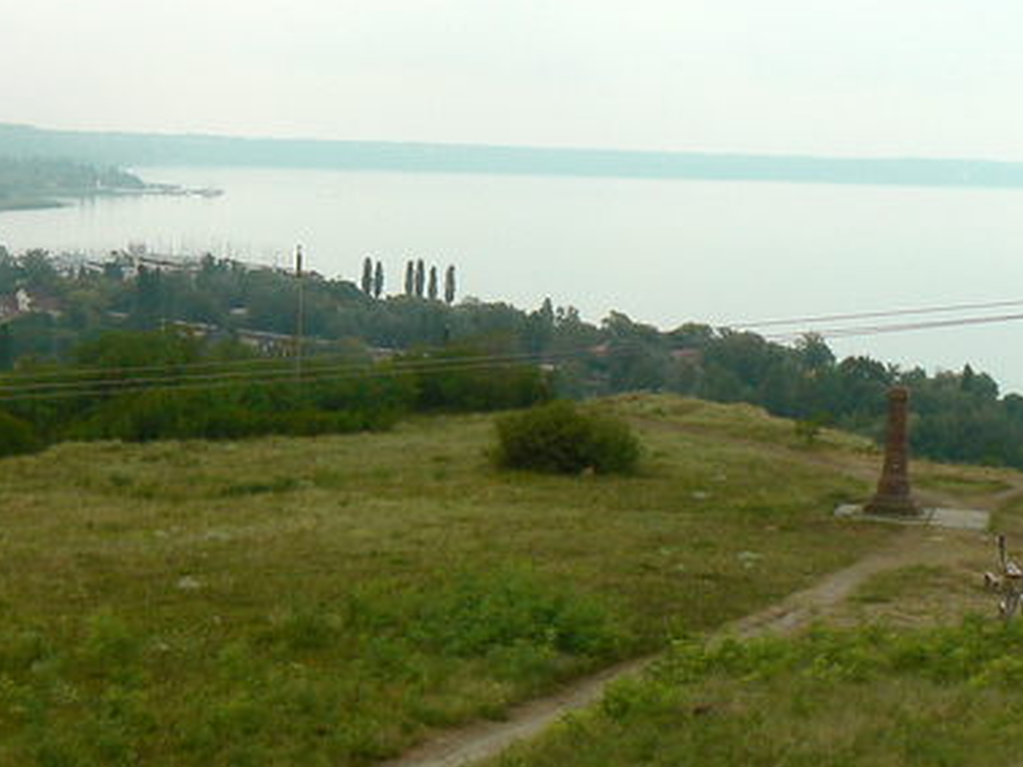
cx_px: 229
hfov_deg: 25.3
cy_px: 194
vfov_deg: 19.2
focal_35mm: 76
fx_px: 2245
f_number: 5.6
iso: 80
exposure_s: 1/250
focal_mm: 6
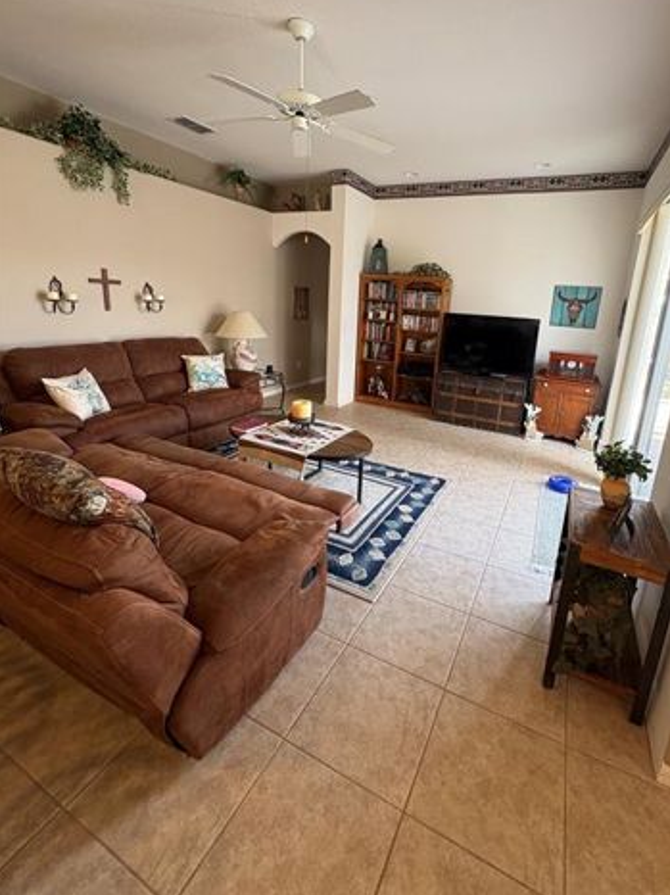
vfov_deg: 94.0
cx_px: 379
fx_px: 413
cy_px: 392
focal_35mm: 16
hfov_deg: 77.7
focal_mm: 2.22
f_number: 2.2
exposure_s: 1/60
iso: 200
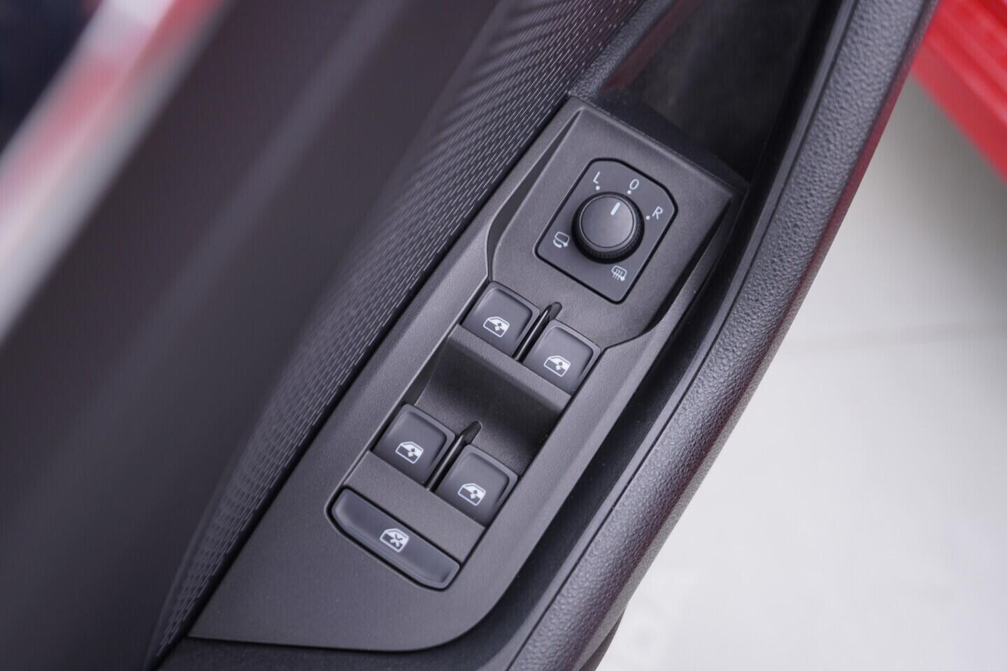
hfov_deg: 53.1
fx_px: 1007
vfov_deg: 36.9
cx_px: 504
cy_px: 336
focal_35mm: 36
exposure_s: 1/40
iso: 200
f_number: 2.8
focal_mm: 24
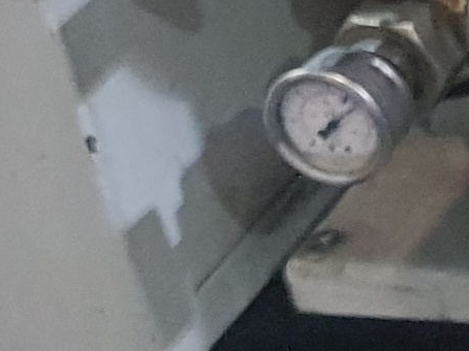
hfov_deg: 8.1
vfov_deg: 7.3
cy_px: -555
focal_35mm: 187
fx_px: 2532
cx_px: 1633
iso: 250
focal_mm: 4.3
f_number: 1.7
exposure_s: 1/10
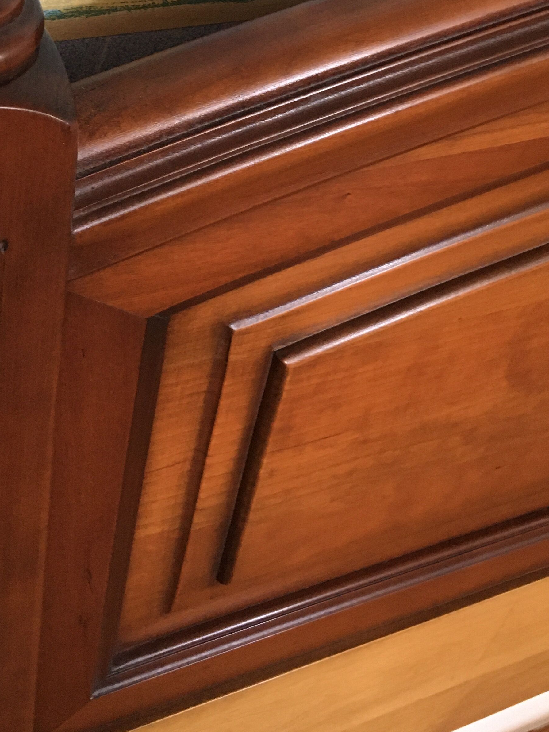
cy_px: 215
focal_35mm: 49
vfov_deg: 38.2
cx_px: 173
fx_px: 1036
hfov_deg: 29.4
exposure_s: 1/17
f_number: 2.2
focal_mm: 4.15
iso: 200
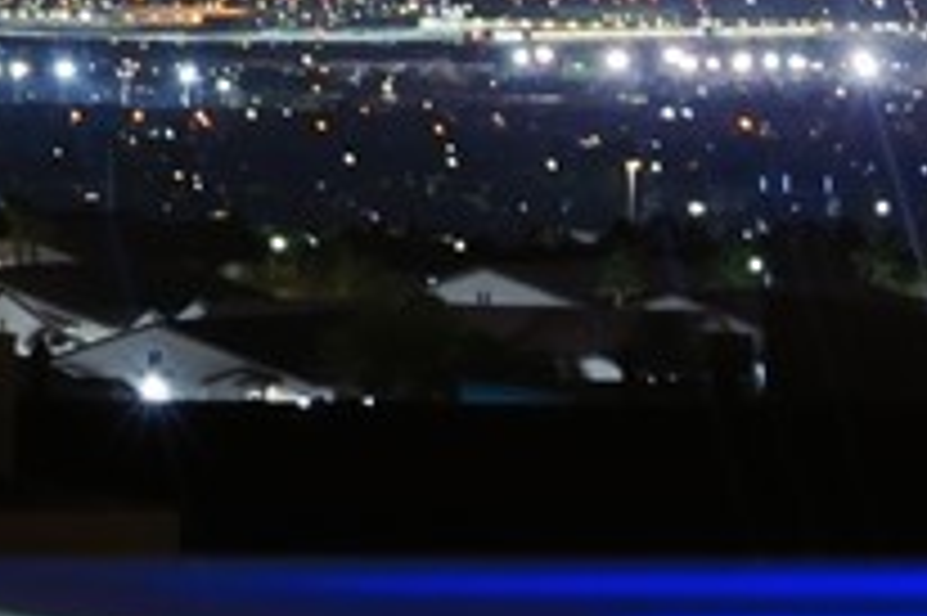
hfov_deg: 3.2
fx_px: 16261
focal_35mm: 632
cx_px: -1372
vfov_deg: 2.2
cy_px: -74
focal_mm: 120
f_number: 9
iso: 400
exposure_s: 1/8
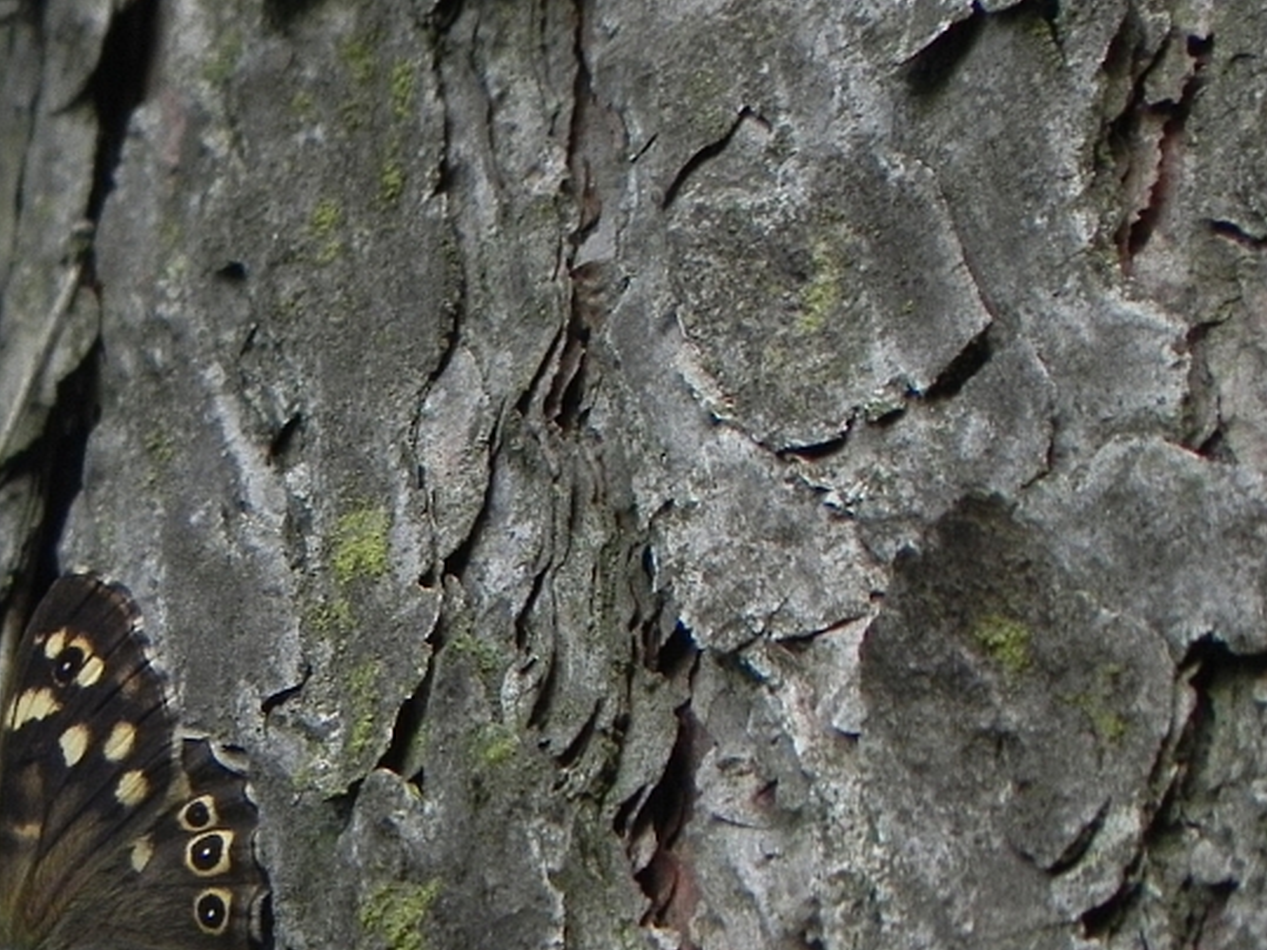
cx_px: 113
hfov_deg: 1.5
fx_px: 47169
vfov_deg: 1.2
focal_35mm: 1289
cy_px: 802
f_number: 5
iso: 241
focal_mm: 120
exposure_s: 1/60
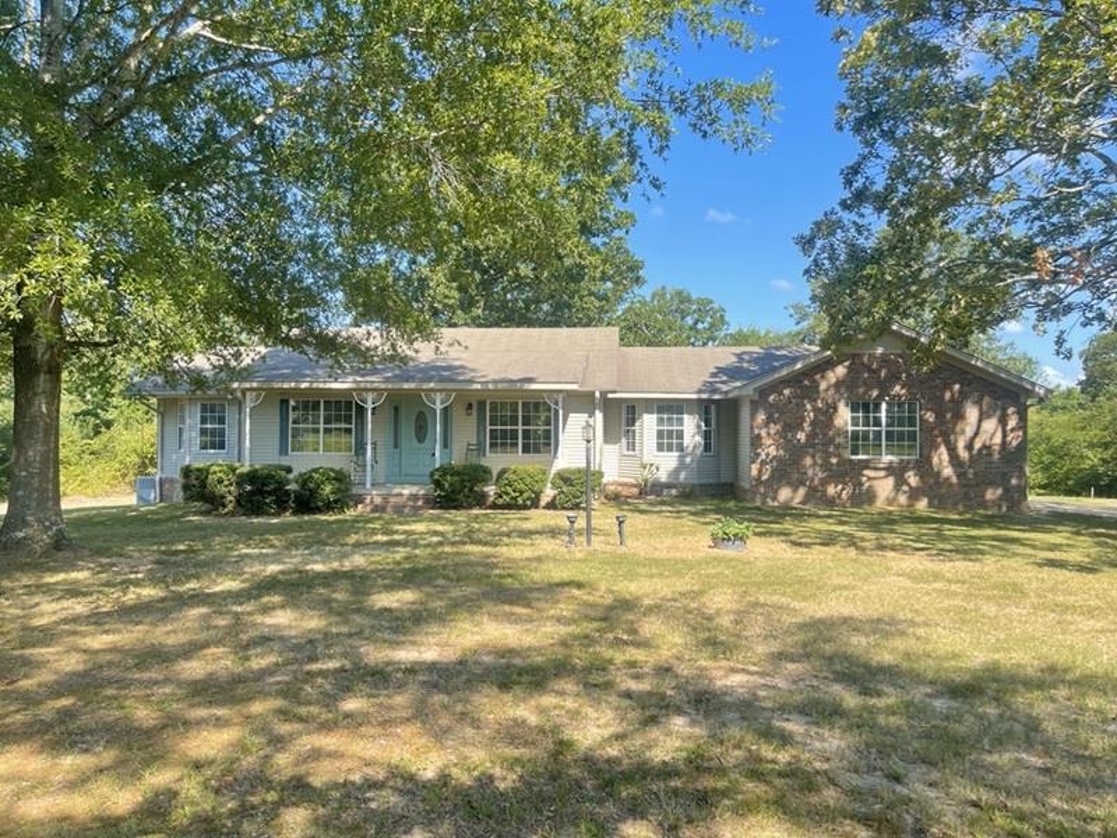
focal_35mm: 26
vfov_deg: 53.1
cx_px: 558
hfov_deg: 67.3
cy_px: 419
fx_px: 839
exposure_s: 1/386
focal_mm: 5.1
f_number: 1.6
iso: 50
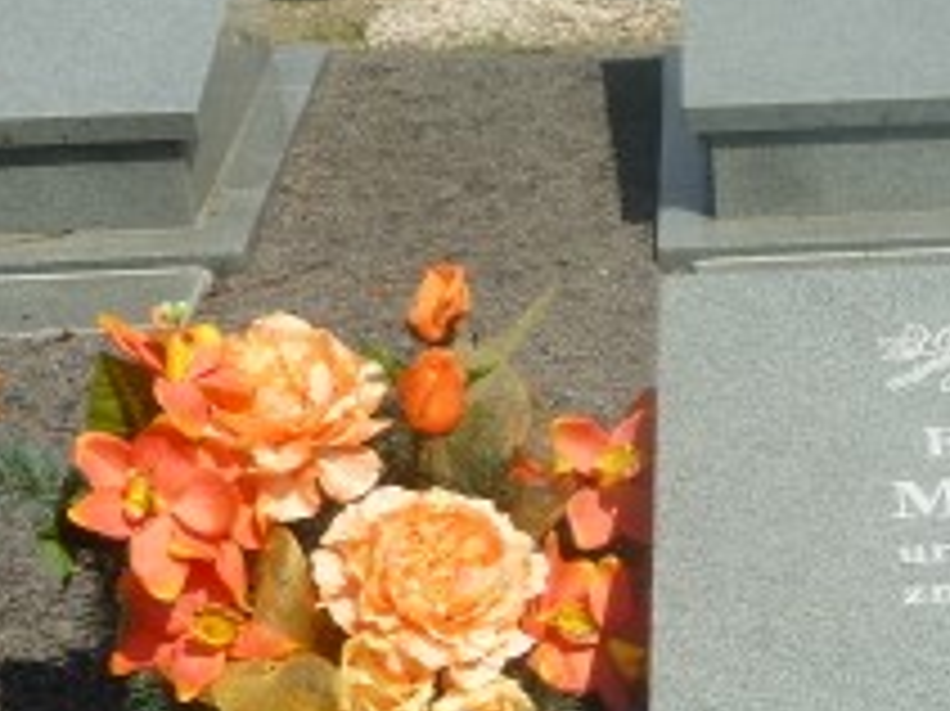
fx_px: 2331
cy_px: 576
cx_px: 1067
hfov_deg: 21.7
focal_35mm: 85
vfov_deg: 17.2
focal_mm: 5
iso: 100
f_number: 3.3
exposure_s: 1/1300
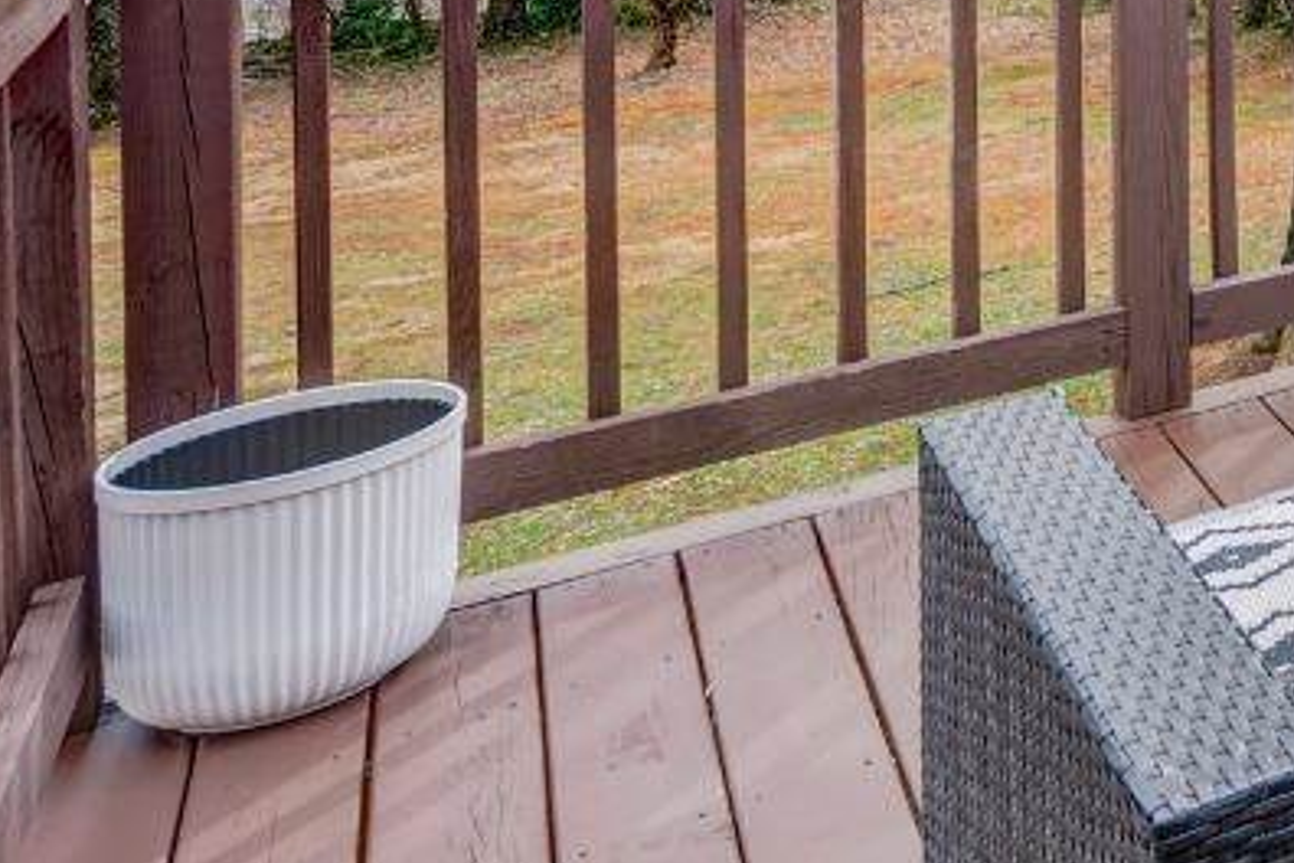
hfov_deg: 22.4
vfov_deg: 21.6
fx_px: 1905
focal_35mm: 53
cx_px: 2314
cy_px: -409
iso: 200
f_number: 8
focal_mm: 14
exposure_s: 1/250
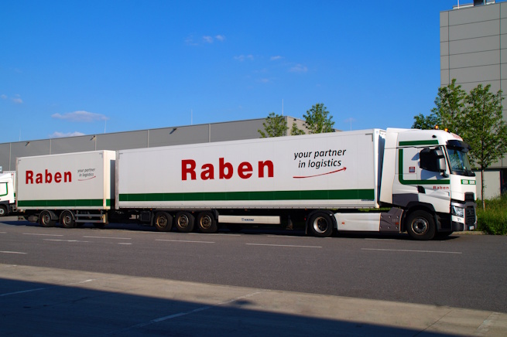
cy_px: 168
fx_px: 507
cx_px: 254
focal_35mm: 36
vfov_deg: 36.8
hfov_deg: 53.2
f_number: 11
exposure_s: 1/200
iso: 100
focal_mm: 24
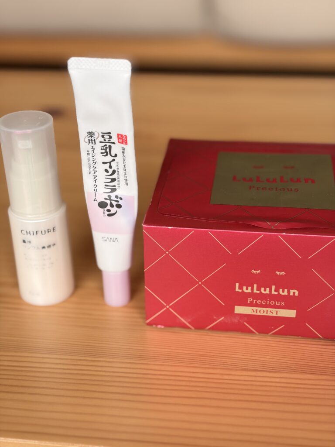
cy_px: 224
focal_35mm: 52
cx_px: 168
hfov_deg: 28.0
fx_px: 671
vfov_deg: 36.8
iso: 25
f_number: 1.6
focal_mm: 5.96
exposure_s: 1/121
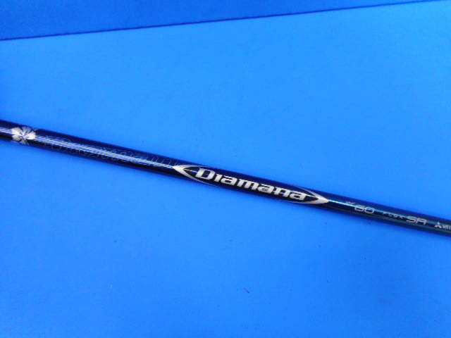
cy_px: 169
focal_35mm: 25
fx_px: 326
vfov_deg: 54.9
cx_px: 226
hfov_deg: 69.4
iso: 140
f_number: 3.7
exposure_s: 1/30
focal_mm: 4.5
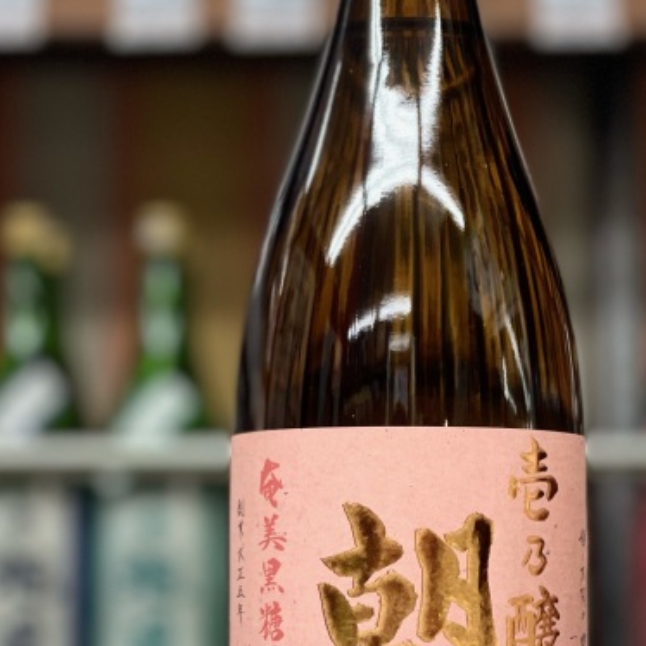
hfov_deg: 13.5
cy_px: 369
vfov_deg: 13.5
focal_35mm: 129
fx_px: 2724
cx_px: 413
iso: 125
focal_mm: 7.5
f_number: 2.2
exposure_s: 1/33
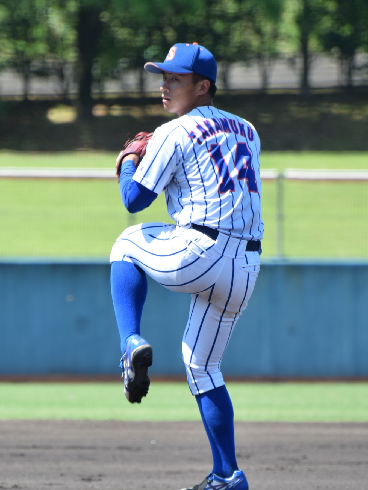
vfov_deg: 4.1
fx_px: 6917
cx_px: 184
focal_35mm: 488
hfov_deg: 3.0
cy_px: 275
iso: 100
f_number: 5.6
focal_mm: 300
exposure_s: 1/160
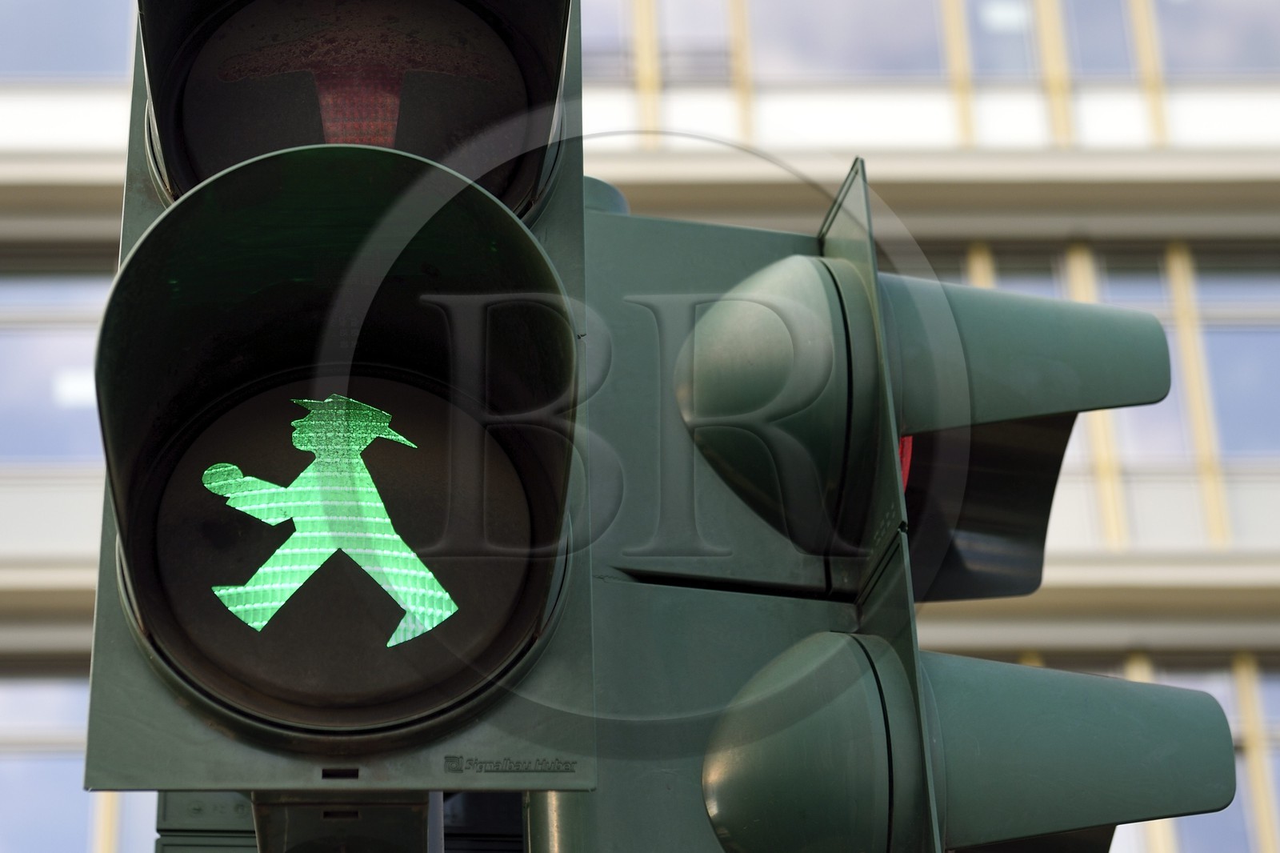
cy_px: 426
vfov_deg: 19.4
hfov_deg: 28.8
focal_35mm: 70
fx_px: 2488
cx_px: 640
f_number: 5
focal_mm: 70
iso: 200
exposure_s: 1/250
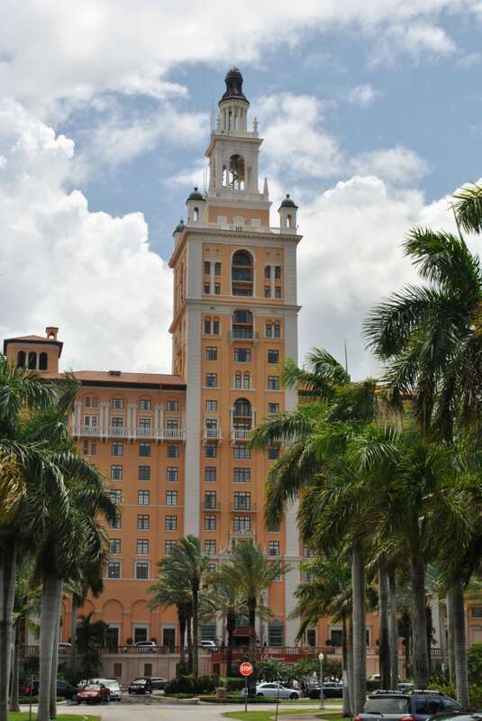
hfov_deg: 22.7
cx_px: 241
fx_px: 1202
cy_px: 360
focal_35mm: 60
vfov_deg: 33.4
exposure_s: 1/200
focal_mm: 40
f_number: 11
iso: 100
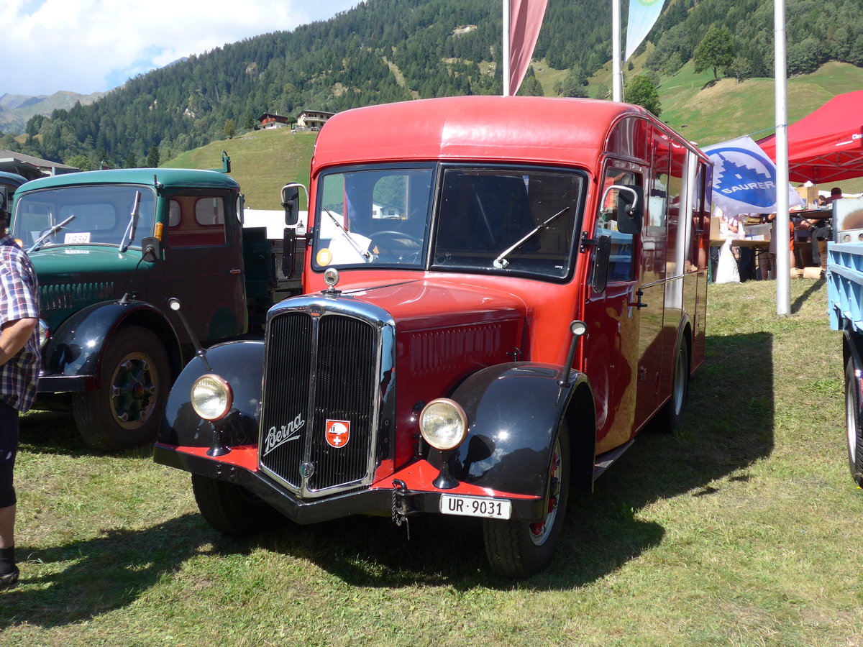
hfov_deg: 47.9
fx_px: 972
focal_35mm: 39
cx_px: 432
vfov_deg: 36.8
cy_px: 324
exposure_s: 1/1000
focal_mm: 8
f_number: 2.8
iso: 80
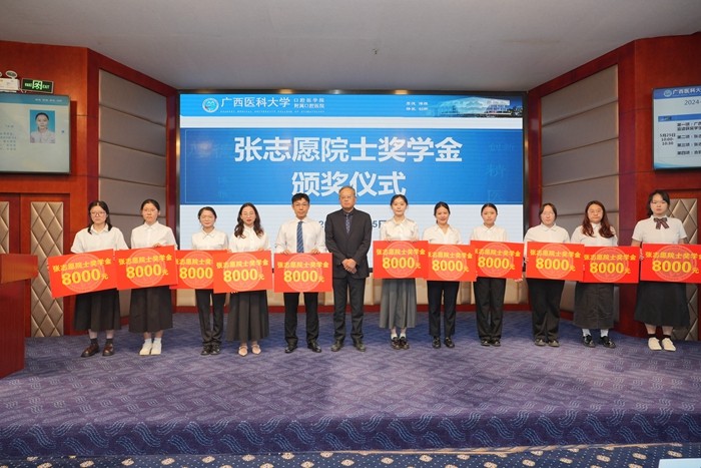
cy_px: 234
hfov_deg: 76.1
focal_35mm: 23
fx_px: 448
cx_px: 350
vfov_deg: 55.1
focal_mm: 23
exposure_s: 1/100
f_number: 7.1
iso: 1000
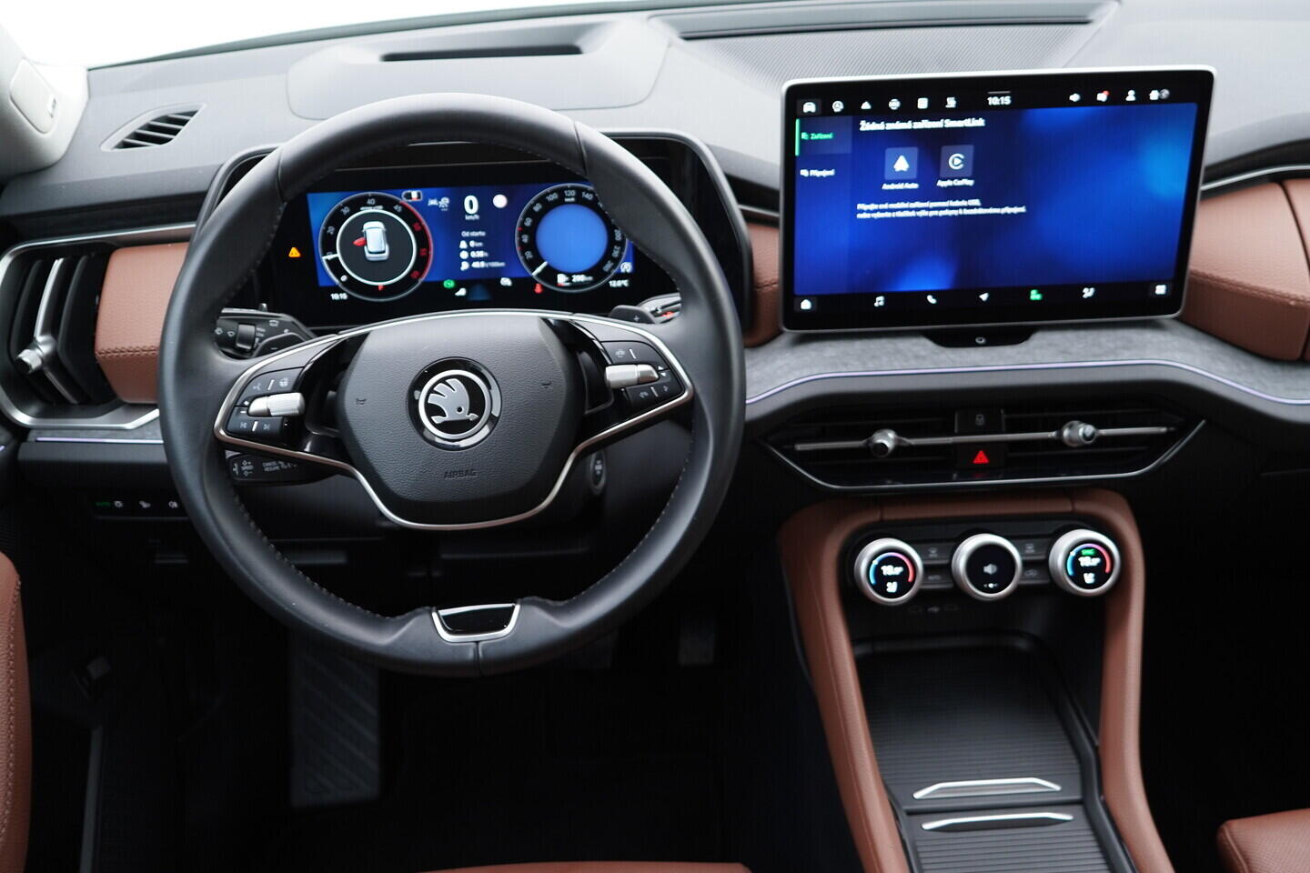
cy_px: 436
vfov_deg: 36.9
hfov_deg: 53.1
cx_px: 655
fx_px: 1310
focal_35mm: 36
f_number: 2.8
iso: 320
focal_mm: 24
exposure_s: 1/40
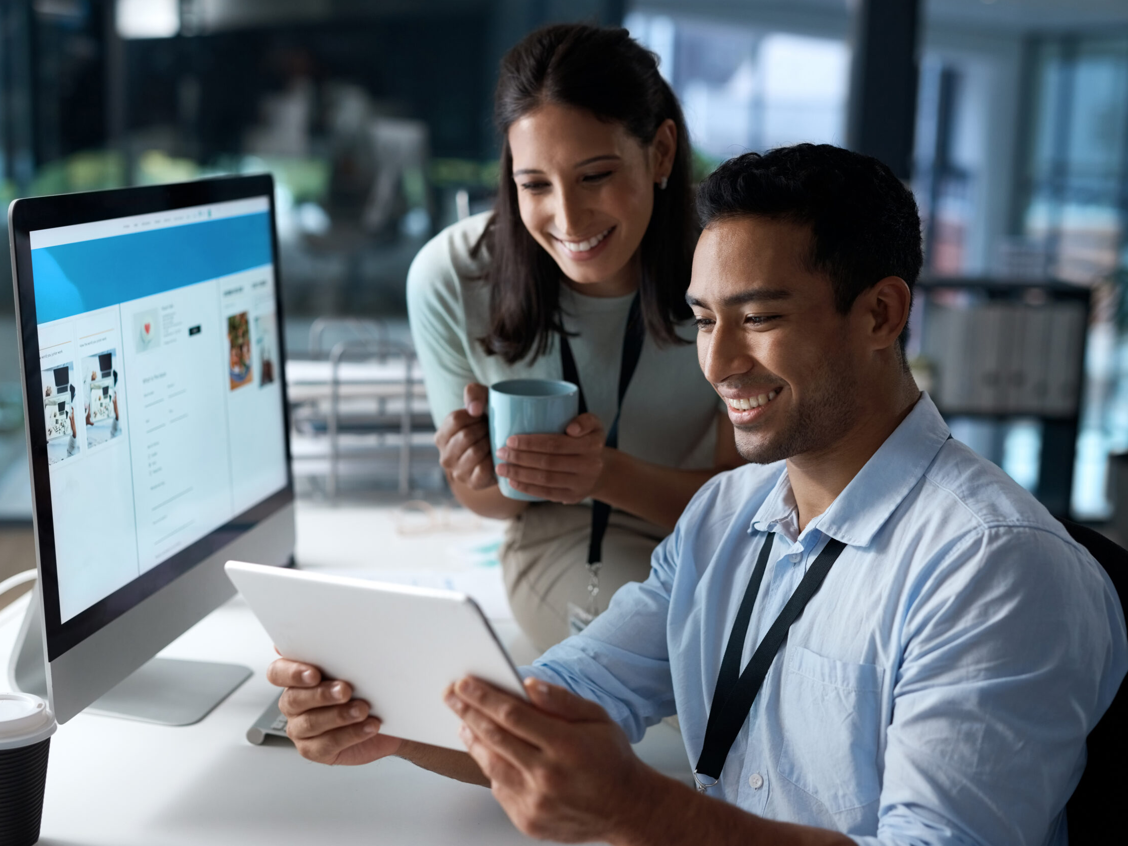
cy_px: 417
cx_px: 570
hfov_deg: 34.9
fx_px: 1792
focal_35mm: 55
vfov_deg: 26.6
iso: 320
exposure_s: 1/125
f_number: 2.2
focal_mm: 50
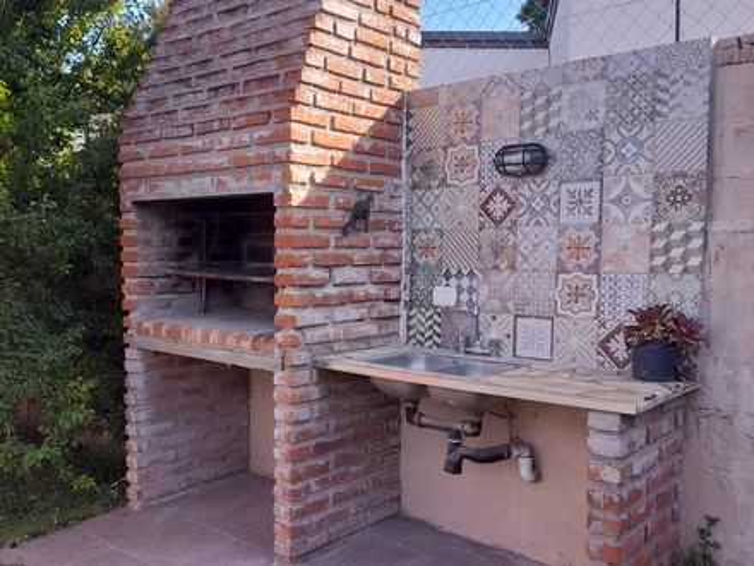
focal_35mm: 25
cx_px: 377
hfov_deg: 69.4
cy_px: 283
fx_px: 545
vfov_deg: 54.9
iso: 20
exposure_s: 1/140
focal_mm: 4.6
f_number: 2
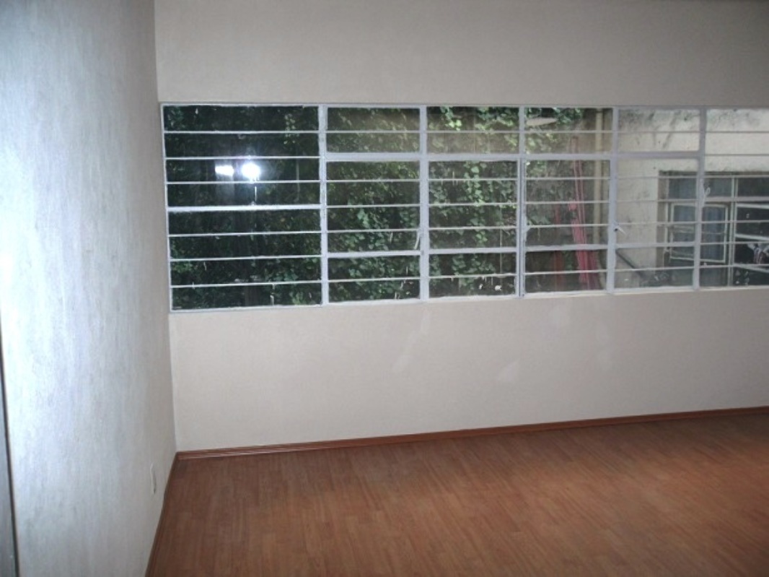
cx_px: 384
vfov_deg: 32.2
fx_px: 999
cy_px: 288
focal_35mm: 45
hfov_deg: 42.1
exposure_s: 1/45
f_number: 3.5
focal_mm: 6.3
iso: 200
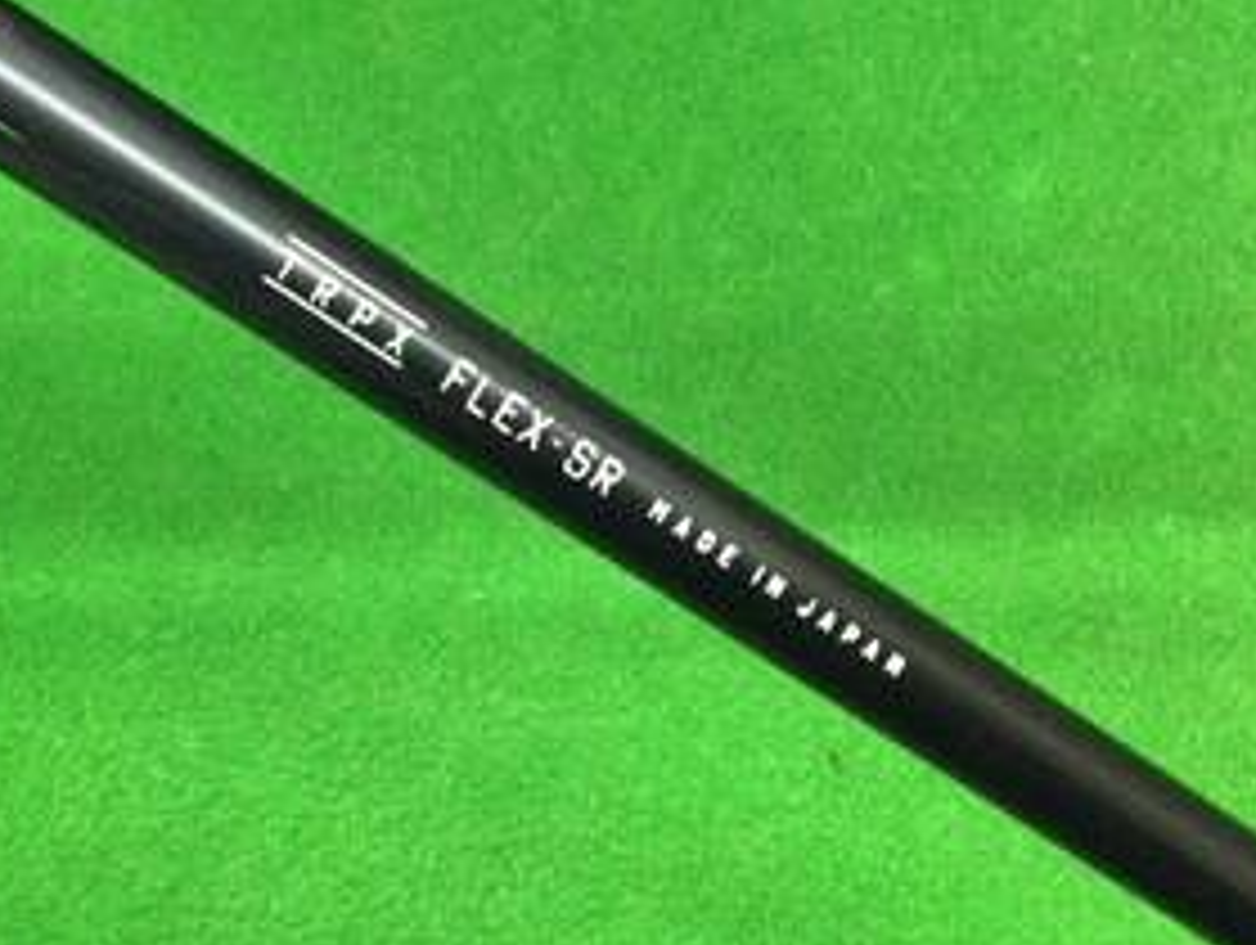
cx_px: 302
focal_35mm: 71
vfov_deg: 20.7
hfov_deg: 27.0
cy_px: 346
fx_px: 2579
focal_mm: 3.3
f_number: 2.4
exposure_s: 1/24
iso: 200
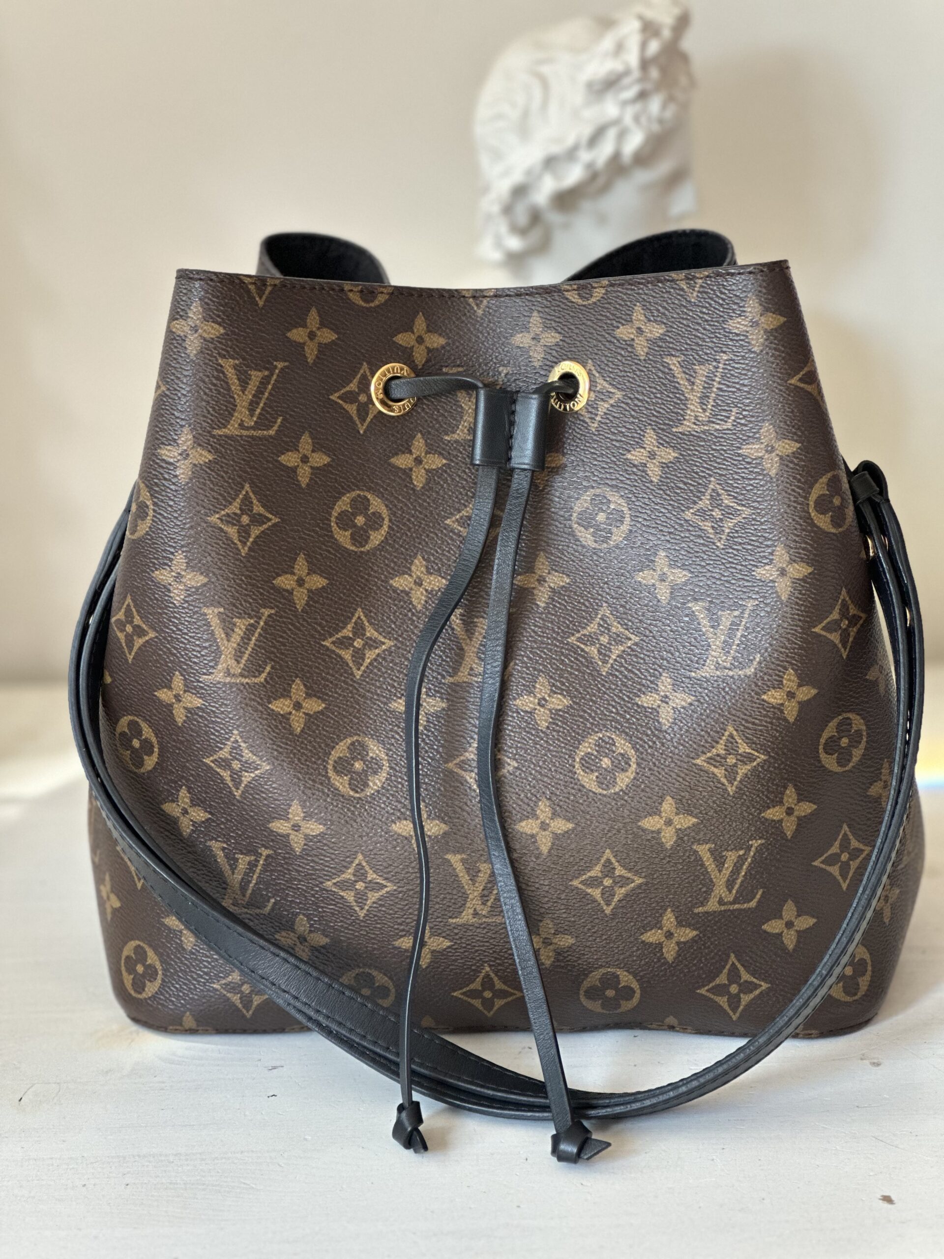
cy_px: 630
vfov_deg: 25.3
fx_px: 2800
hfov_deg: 19.1
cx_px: 472
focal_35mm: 77
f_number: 2.8
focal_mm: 9
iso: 250
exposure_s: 1/121
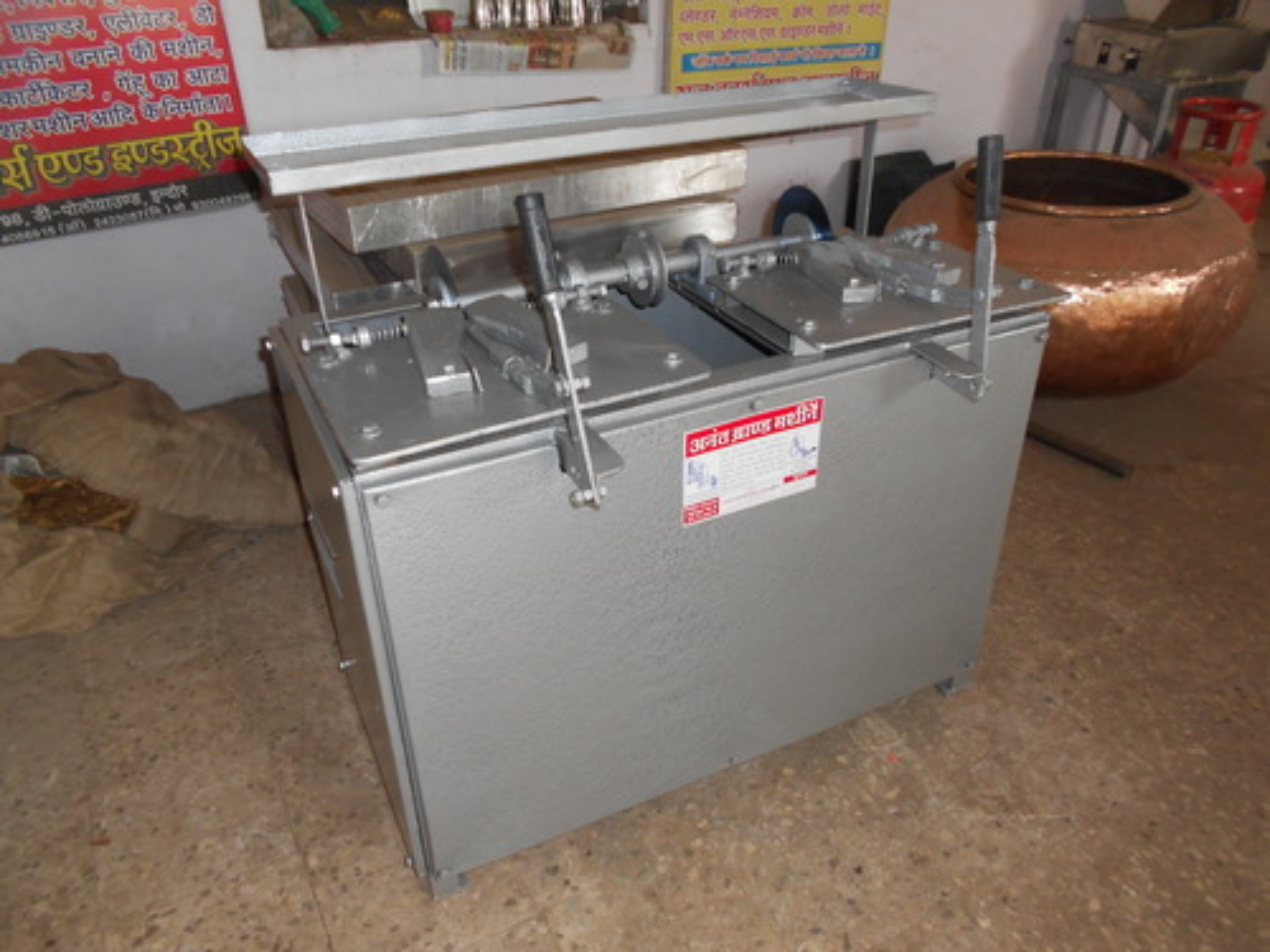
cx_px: 635
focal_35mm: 26
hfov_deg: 67.3
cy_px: 476
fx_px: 954
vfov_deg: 53.1
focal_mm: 4.6
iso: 200
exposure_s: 1/25
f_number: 3.2
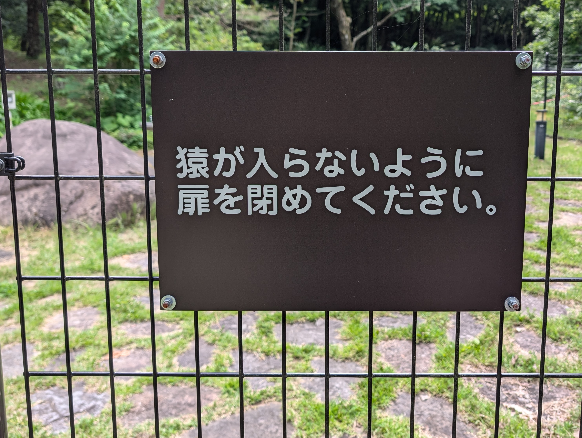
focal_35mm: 33
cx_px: 331
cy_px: 168
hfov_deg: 55.1
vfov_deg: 42.8
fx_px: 556
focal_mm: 6.9
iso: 18
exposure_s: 1/153
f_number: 1.68
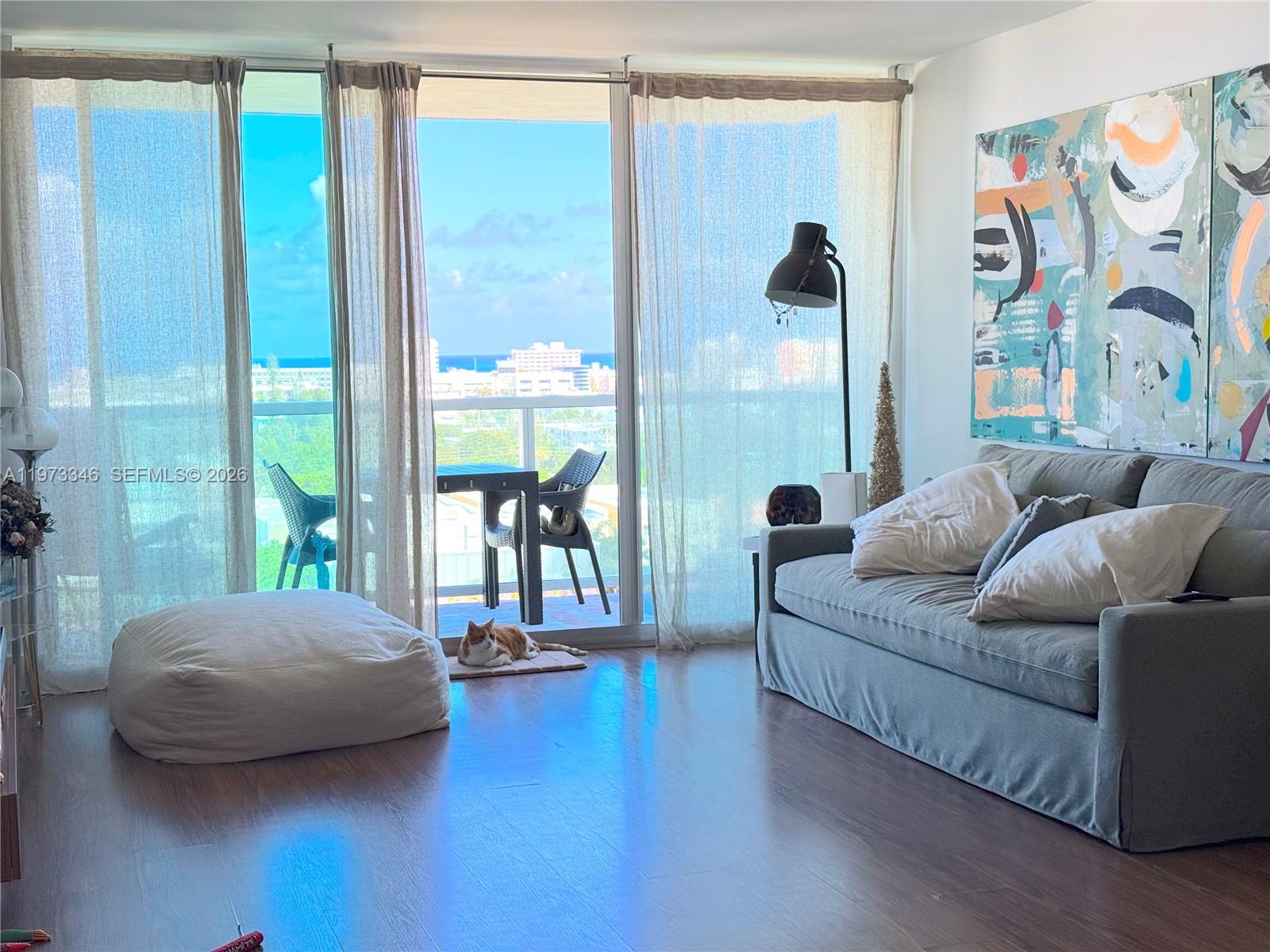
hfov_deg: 39.7
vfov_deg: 30.3
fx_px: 1761
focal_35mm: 48
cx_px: 635
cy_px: 476
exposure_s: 1/754
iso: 64
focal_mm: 6.76
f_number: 1.78
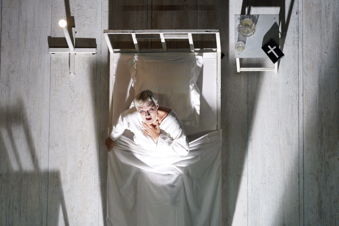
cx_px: 170
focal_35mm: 200
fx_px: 1883
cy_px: 113
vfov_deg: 6.9
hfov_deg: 10.3
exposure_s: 1/400
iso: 5000
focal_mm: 200
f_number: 5
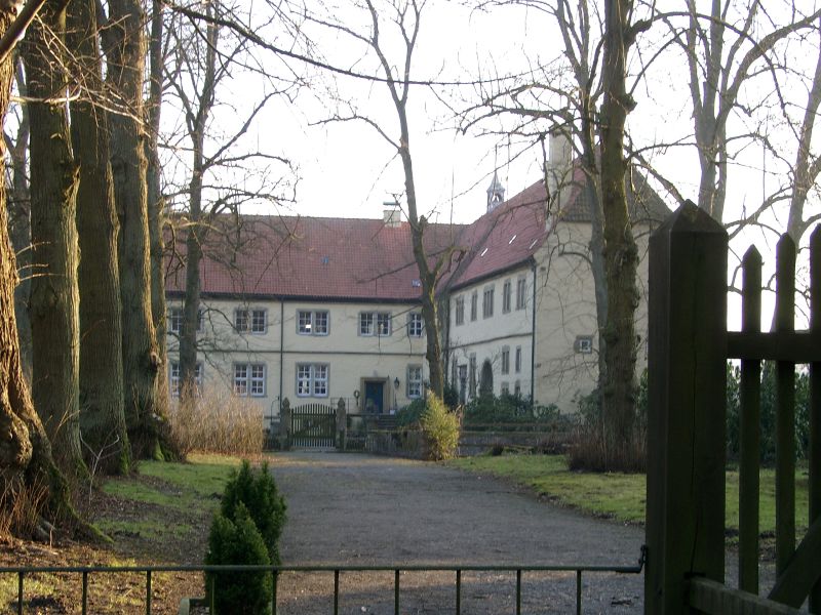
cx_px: 410
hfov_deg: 30.3
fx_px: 1518
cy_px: 308
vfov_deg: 22.9
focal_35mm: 64
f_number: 4
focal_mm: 13.35
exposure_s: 1/65
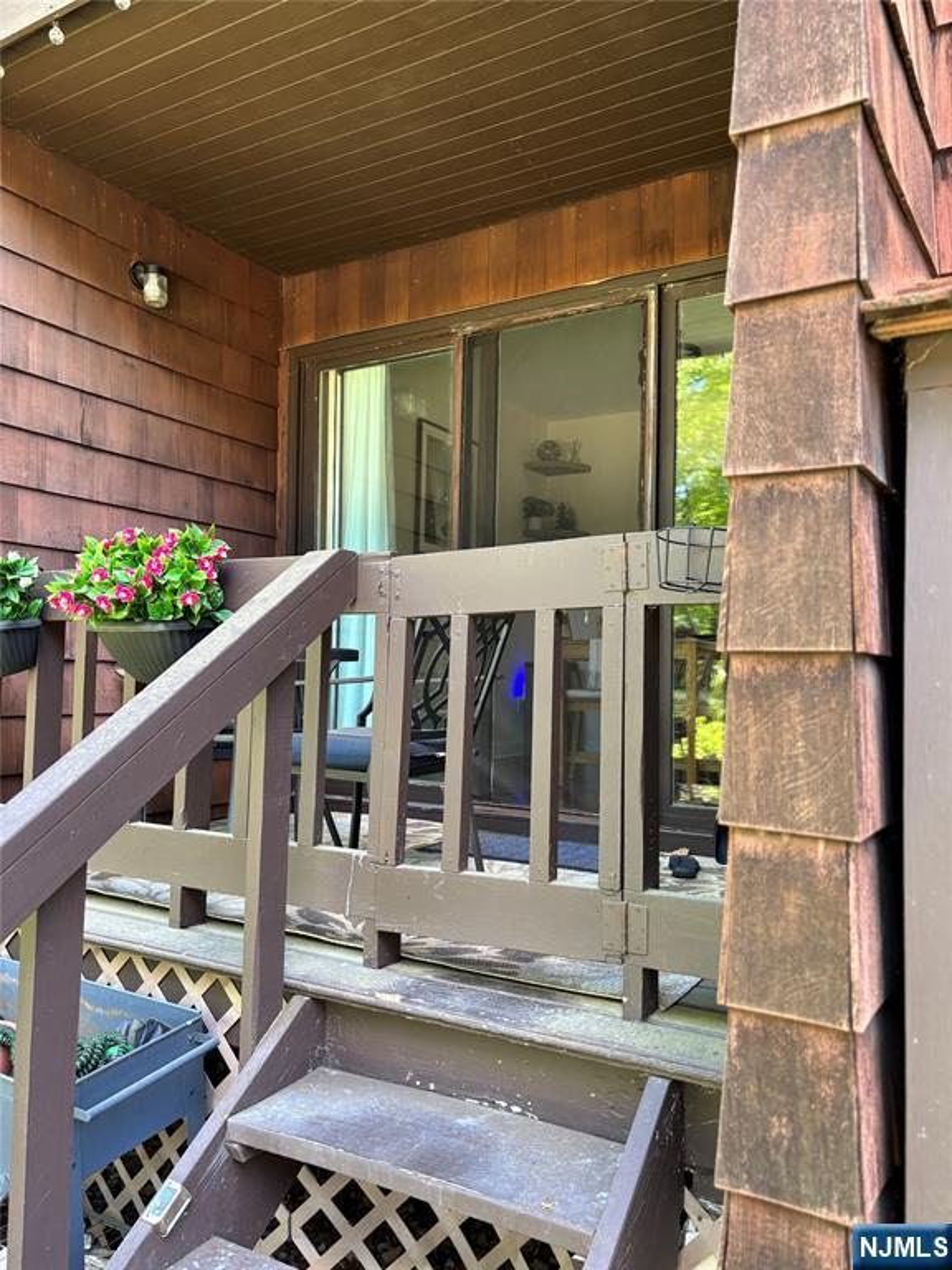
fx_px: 953
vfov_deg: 67.3
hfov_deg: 53.1
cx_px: 476
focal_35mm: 26
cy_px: 635
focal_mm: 5.96
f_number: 1.6
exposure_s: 1/93
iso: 125
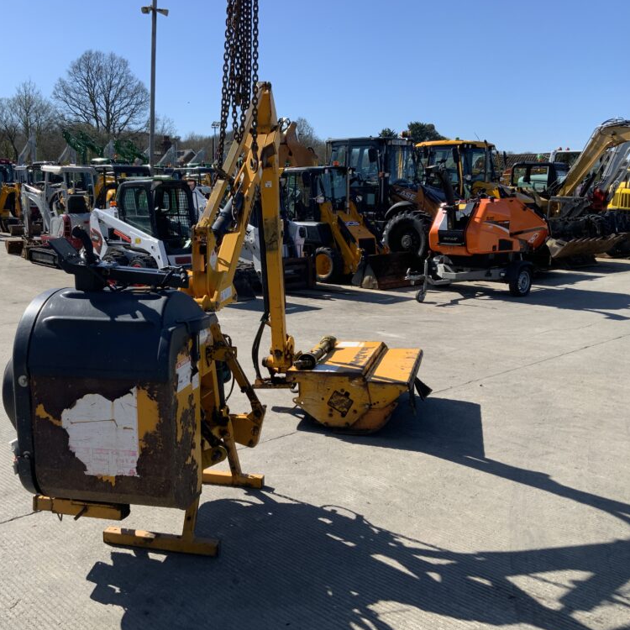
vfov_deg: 47.2
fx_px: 721
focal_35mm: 35
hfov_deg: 46.8
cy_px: 315
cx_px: 238
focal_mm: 3
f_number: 1.8
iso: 16
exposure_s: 1/1730
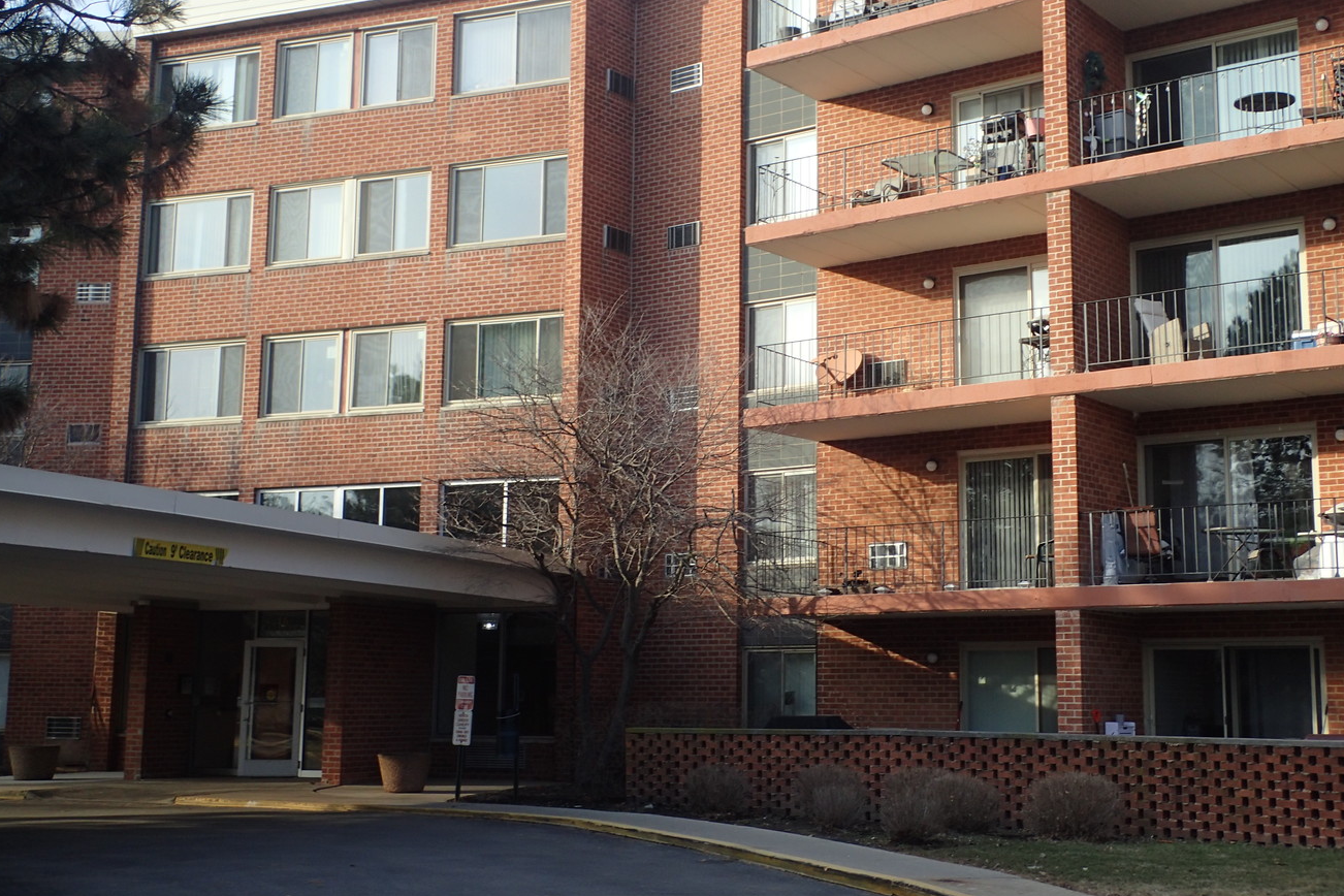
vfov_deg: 29.2
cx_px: 734
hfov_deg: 42.7
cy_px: 399
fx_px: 1717
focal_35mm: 46
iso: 100
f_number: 4
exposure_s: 1/250
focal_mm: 7.34
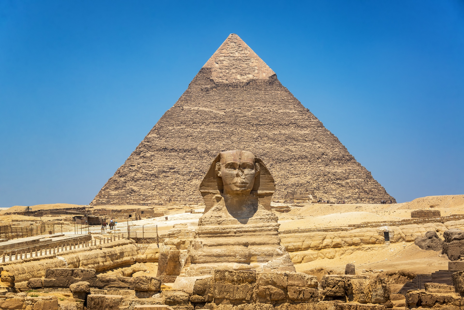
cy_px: 155
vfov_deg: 16.1
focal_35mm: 85
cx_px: 232
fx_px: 1096
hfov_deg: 23.9
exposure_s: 1/640
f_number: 8
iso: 200
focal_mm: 85
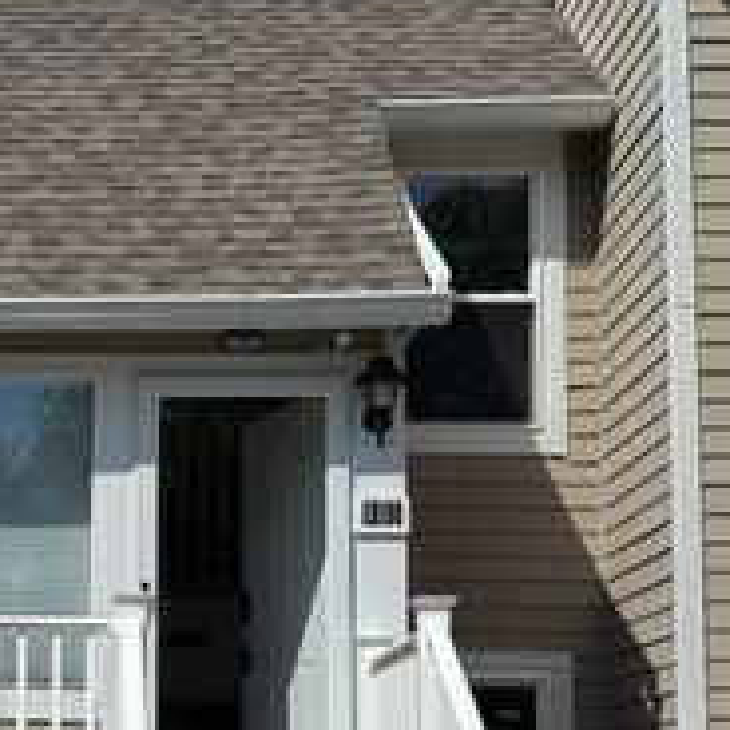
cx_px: -44
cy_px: 573
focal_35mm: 77
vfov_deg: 22.2
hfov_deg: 21.5
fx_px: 1837
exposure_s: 1/5814
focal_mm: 6.76
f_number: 1.78
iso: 80
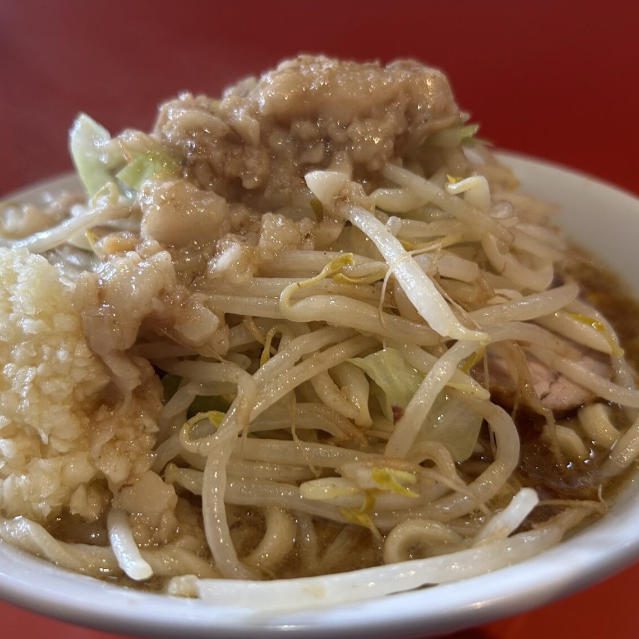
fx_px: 647
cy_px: 320
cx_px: 280
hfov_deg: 52.4
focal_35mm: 31
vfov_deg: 52.5
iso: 160
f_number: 1.5
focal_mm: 5.7
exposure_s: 1/50
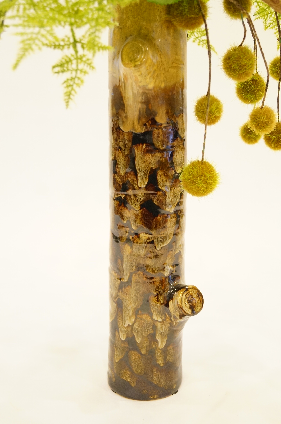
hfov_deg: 31.8
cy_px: 212
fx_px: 493
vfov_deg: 46.5
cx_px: 140
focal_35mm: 42
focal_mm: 28
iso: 3200
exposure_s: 1/60
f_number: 4.5
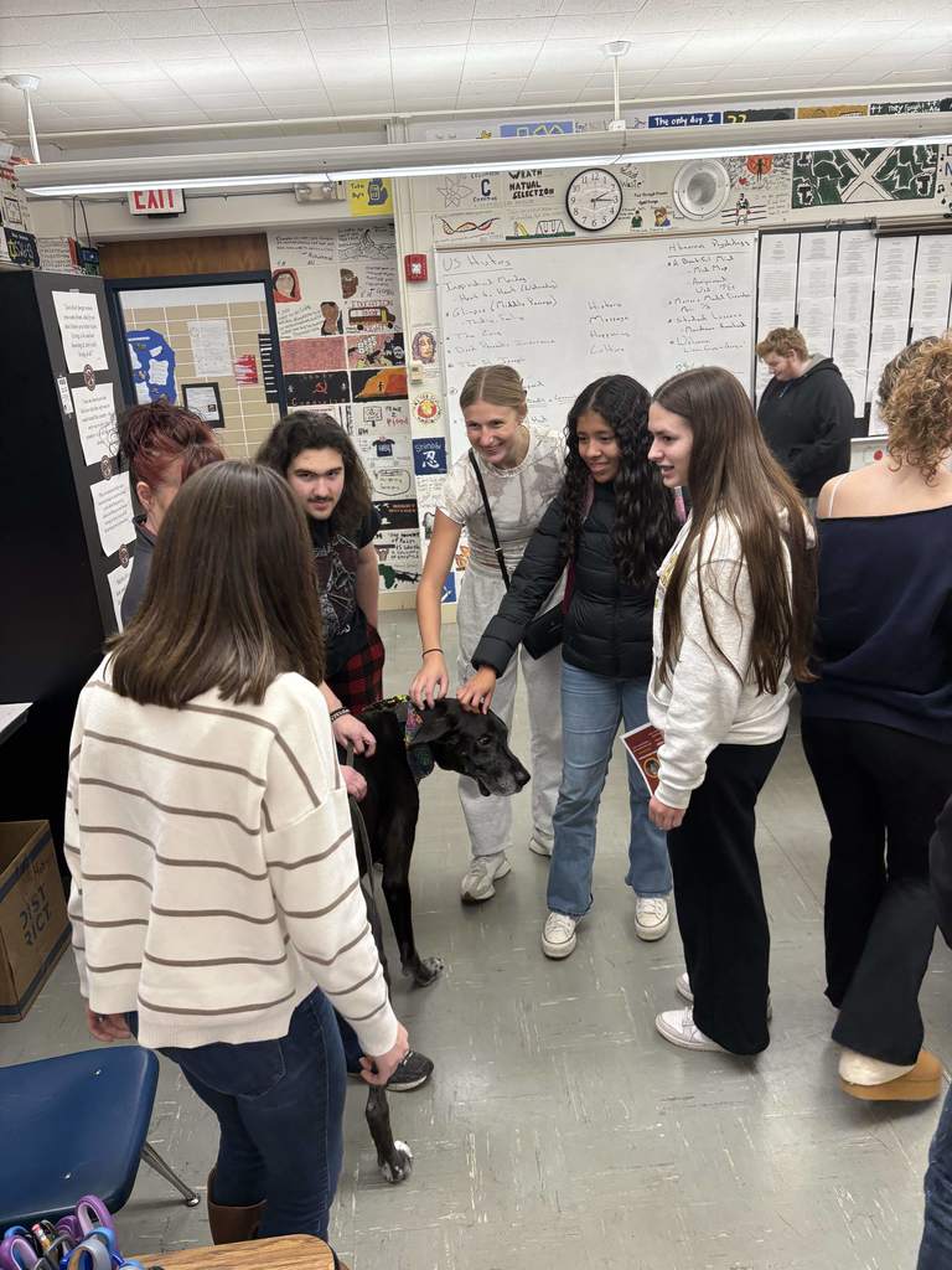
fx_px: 953
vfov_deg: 67.3
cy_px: 635
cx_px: 476
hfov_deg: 53.1
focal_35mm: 26
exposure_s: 1/60
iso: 125
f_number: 1.6
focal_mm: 5.96
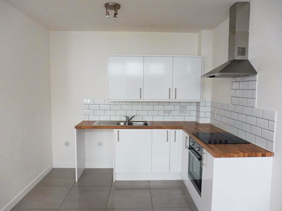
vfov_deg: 56.8
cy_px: 106
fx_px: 196
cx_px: 141
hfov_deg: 71.6
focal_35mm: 24
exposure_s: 1/60
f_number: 3.3
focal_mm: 4.3
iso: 200
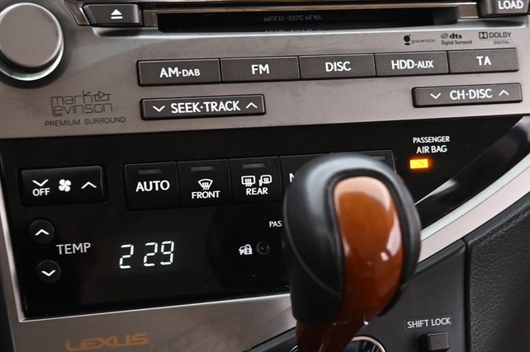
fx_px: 1265
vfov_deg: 15.8
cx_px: 284
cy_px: 281
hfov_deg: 23.7
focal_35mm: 86
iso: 2000
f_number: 4
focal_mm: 34
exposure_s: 1/15
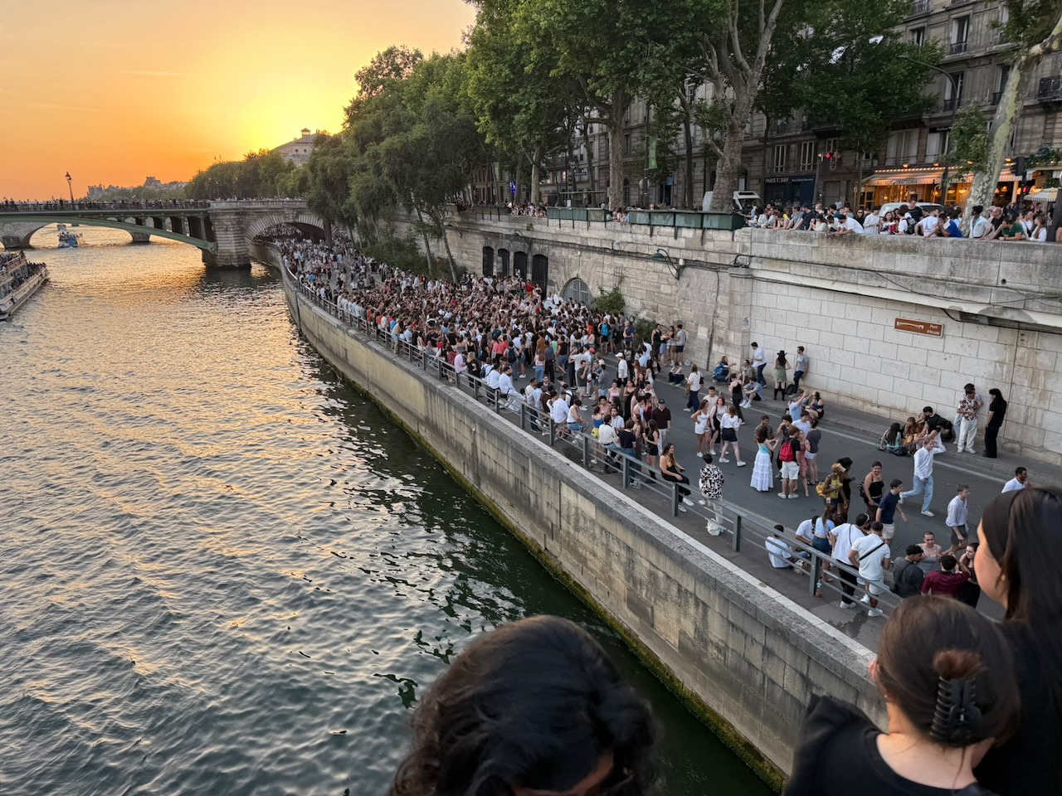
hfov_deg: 71.6
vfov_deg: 56.8
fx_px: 736
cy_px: 398
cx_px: 531
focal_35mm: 24
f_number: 1.8
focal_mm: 6.8
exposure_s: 1/234
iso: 80
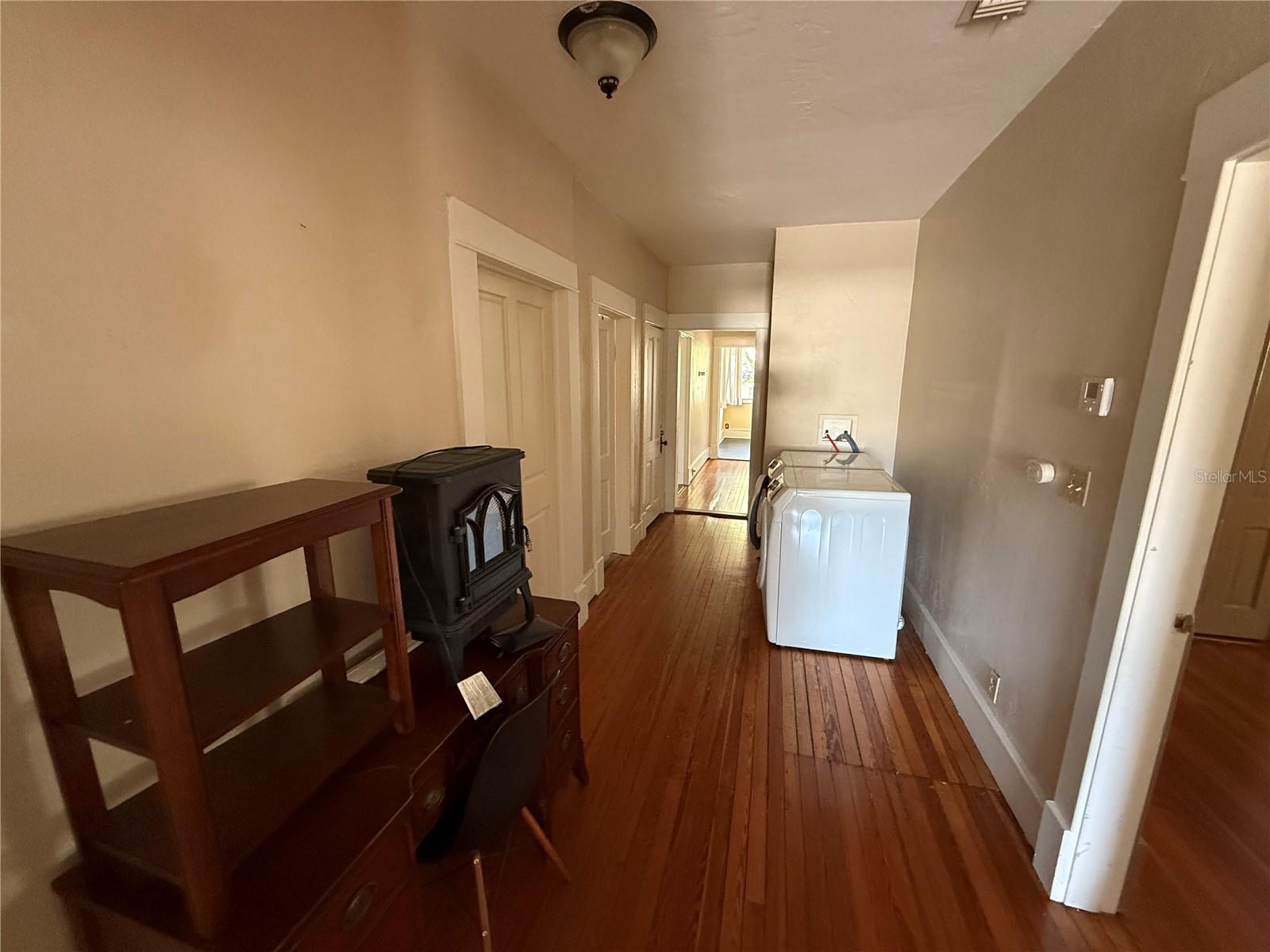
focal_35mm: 14
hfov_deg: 102.1
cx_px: 635
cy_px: 476
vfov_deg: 85.7
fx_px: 514
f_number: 2.2
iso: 640
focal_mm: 2.22
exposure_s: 1/60
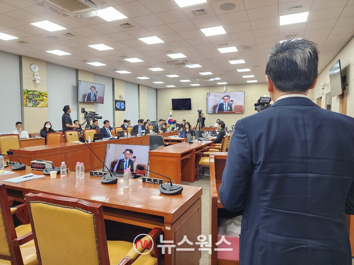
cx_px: 177
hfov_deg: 73.9
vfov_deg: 58.9
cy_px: 132
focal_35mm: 23
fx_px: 235
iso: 200
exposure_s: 1/120
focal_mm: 6.4
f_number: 1.8
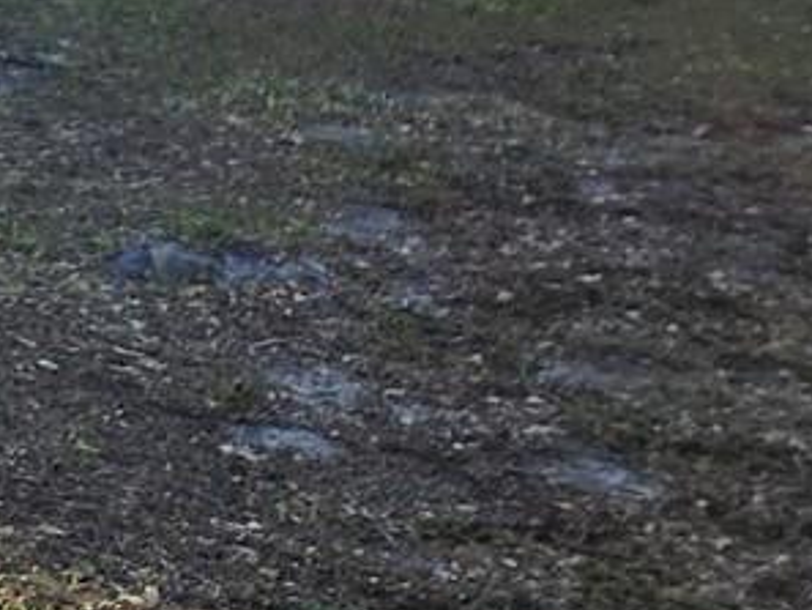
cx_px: -1364
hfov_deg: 11.7
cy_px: -252
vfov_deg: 11.5
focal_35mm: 124
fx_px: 2910
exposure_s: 1/1457
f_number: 1.8
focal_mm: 5.4
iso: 20
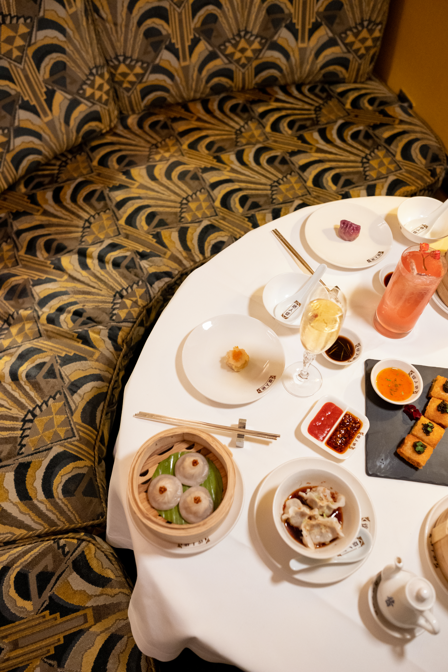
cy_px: 336
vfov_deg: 67.4
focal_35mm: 27
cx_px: 224
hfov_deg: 47.9
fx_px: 504
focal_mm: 18
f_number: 1.8
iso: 2000
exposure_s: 1/125
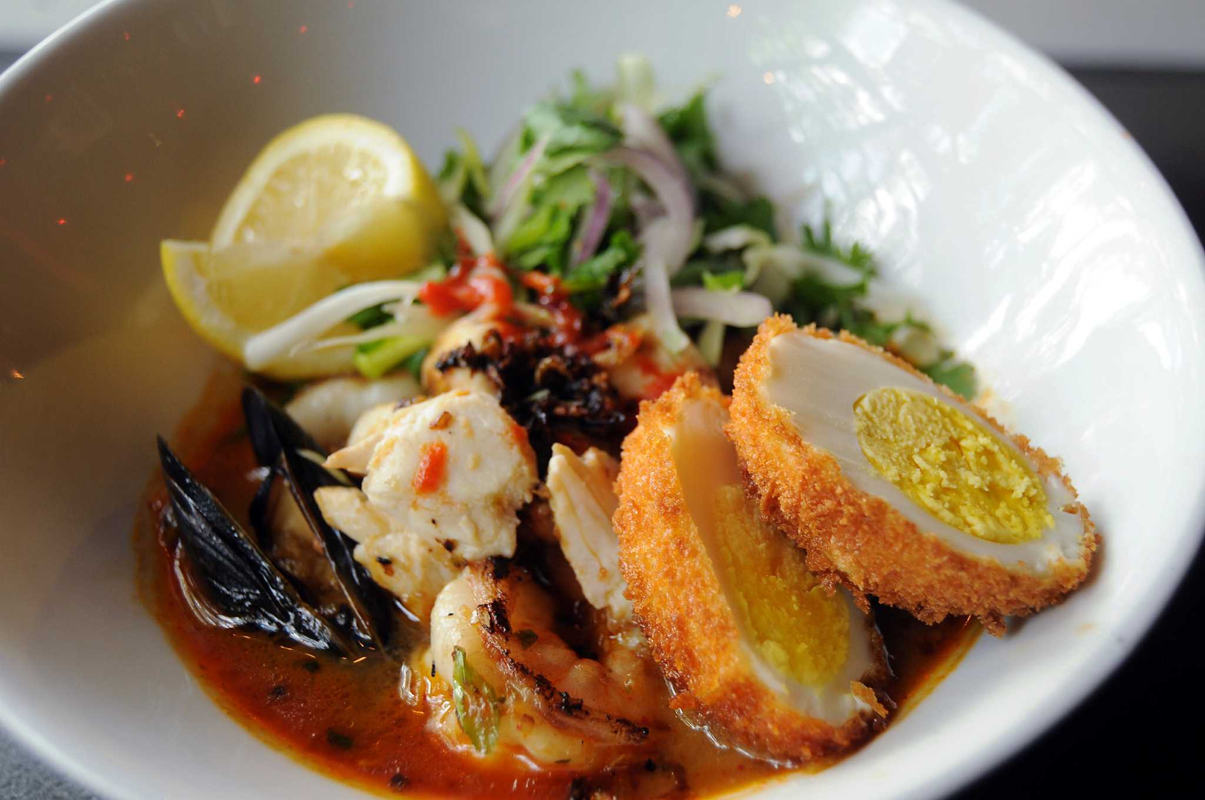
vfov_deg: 34.1
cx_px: 602
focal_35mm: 39
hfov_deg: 49.6
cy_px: 400
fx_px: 1304
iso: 400
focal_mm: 26
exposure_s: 1/60
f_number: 4
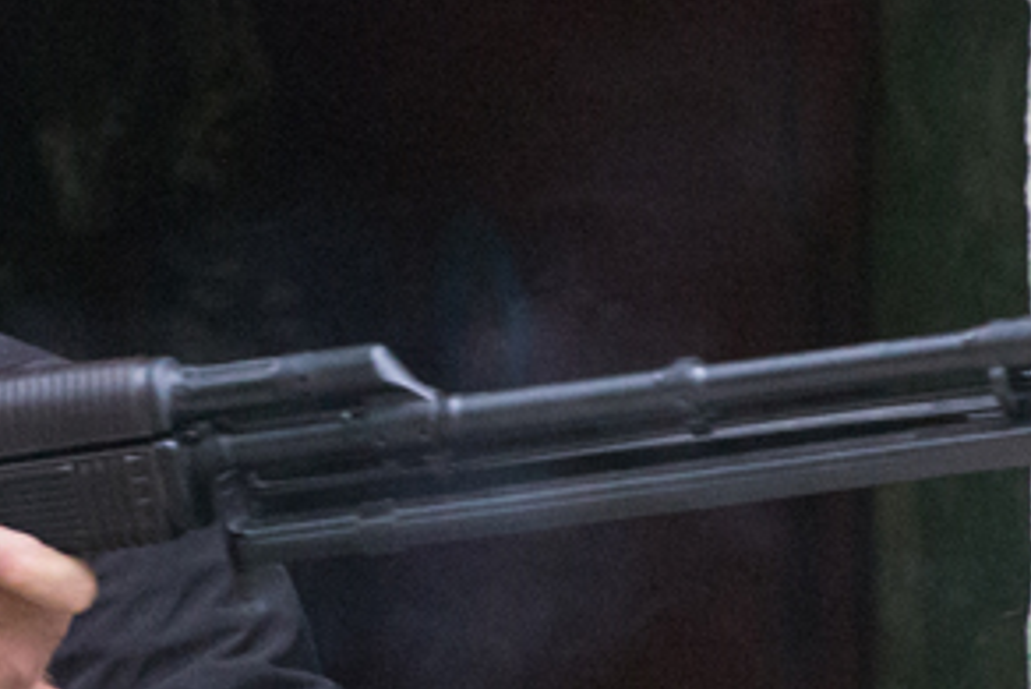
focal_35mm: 1003
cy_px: 369
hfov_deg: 2.1
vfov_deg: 1.4
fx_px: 28730
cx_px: 328
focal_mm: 195
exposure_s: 1/250
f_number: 5.6
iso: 3200
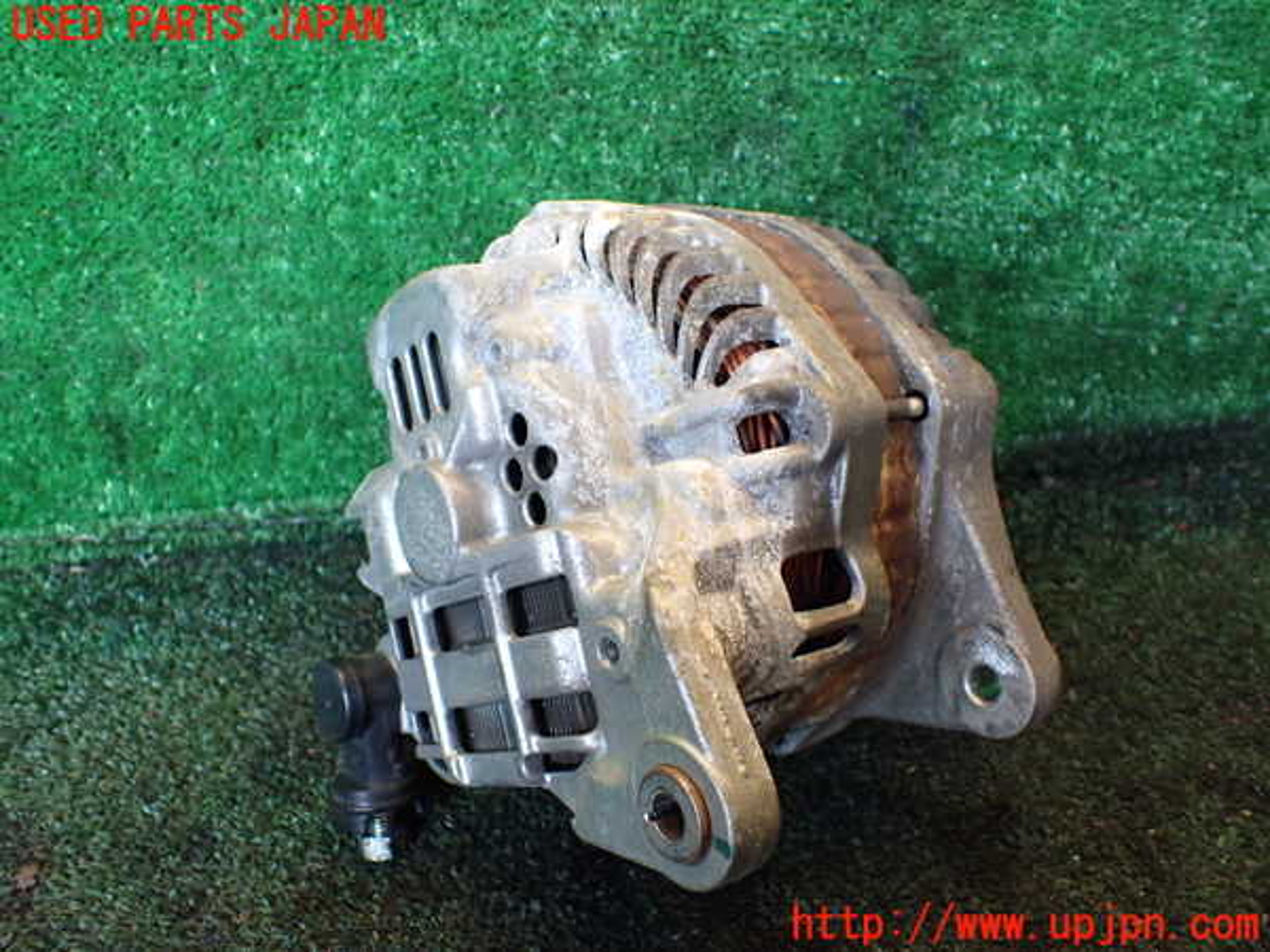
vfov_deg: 46.8
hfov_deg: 60.0
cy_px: 476
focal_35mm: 30
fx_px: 1101
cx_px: 635
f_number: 2.3
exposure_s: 1/125
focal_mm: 5.4
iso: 640
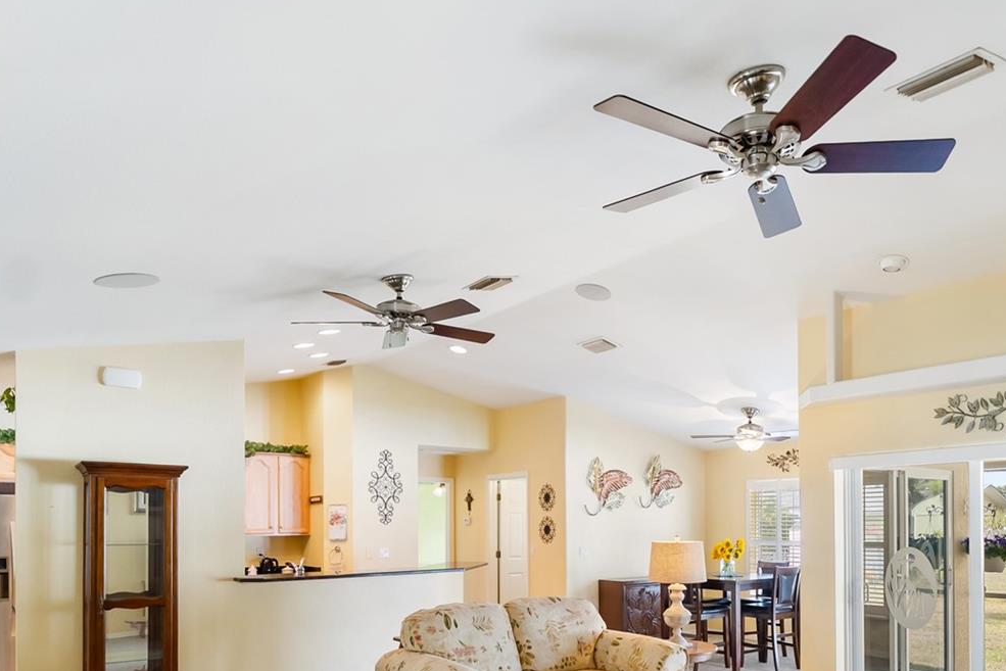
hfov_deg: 68.6
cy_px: 520
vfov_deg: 47.3
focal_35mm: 26
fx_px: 727
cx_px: 611
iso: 500
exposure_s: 1/60
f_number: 2.8
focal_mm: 16
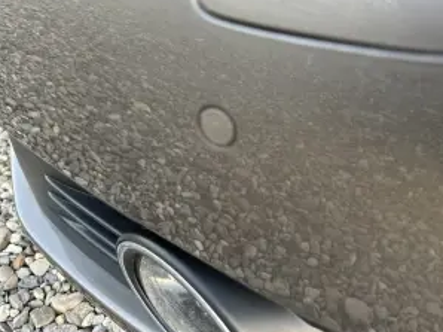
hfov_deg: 61.7
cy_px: 144
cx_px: 230
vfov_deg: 48.0
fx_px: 371
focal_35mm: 29
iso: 160
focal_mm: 6.86
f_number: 1.78
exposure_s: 1/100
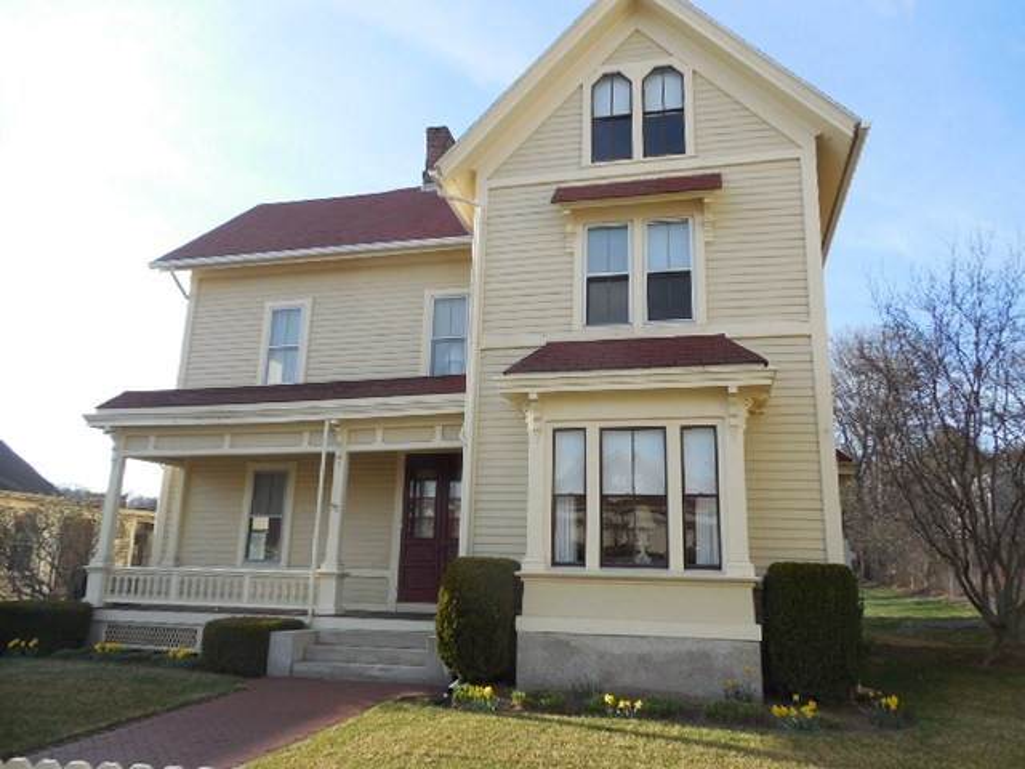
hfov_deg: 69.4
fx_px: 740
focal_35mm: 25
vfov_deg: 54.9
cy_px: 384
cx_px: 512
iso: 125
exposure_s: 1/500
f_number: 3.3
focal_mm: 4.5
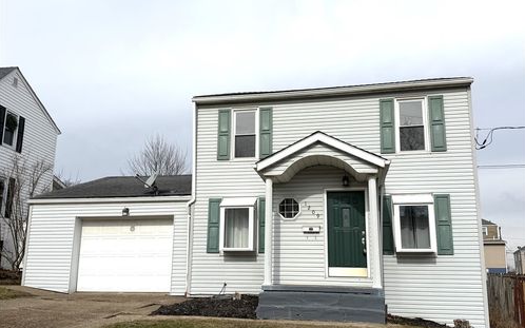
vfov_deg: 38.3
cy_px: 180
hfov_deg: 58.2
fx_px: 472
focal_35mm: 33
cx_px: 262
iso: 80
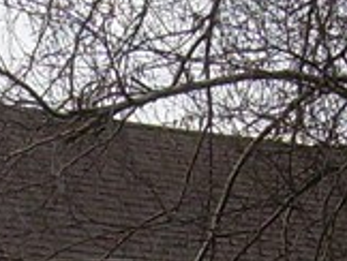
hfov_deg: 8.2
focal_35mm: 240
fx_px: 2409
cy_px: 434
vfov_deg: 6.1
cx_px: -11
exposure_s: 1/354
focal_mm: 6.3
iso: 50
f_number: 4.6
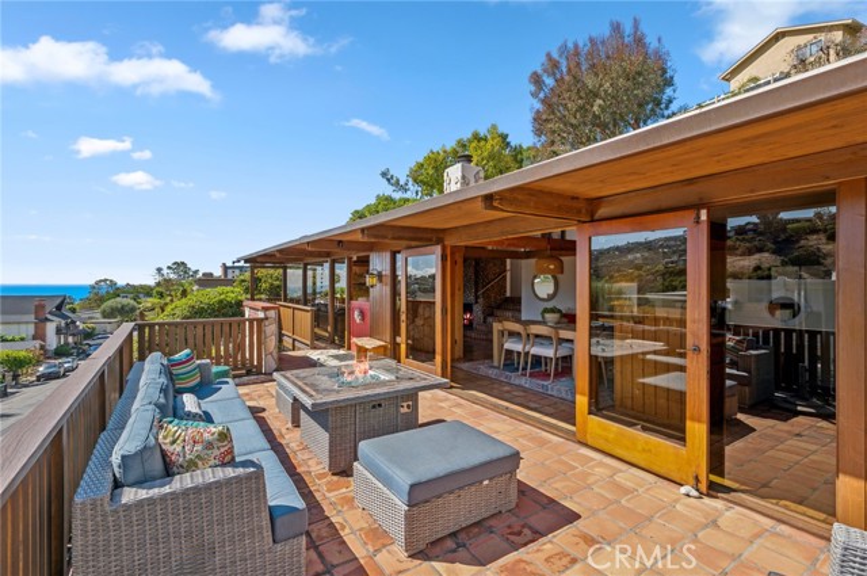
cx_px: 434
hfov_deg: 96.8
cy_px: 288
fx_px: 385
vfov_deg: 73.6
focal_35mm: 16
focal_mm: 16
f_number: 11
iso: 80
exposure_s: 1/50
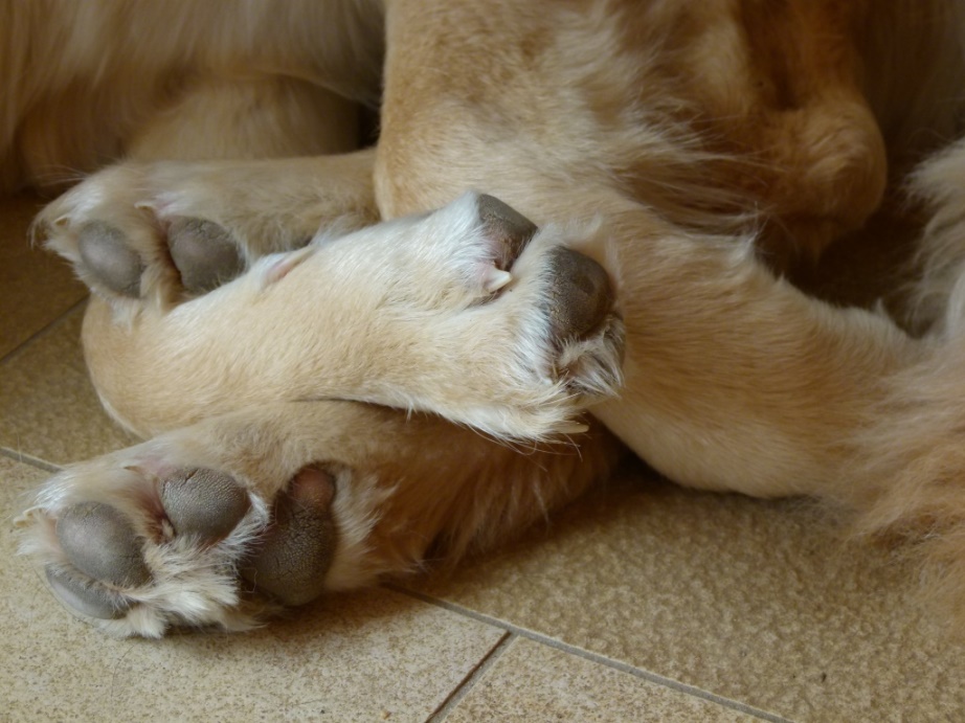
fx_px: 2871
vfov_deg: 14.4
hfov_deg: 19.1
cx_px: 482
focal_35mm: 103
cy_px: 362
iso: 125
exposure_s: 1/60
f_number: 3.5
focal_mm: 18.5
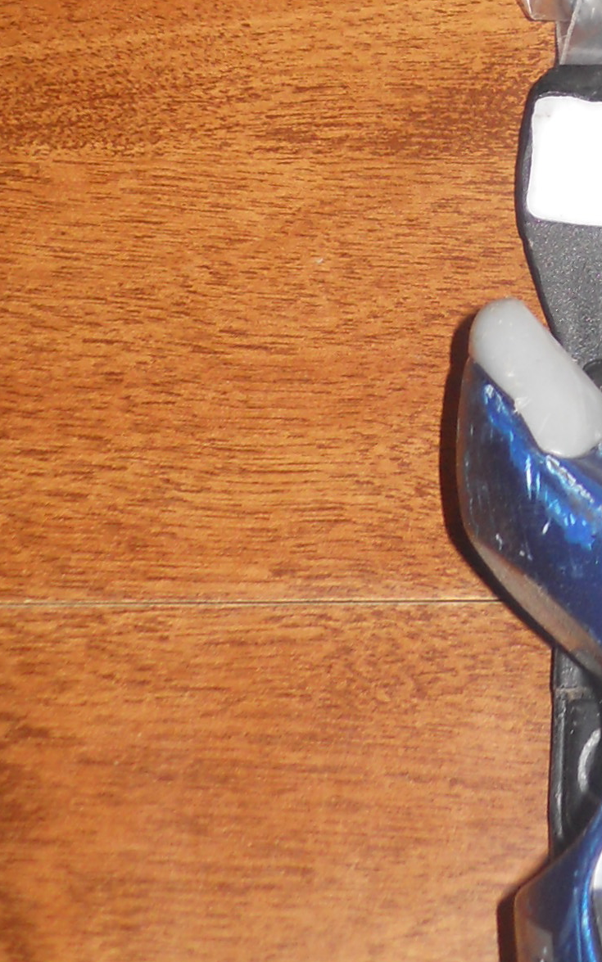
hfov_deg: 12.0
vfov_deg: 18.9
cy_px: -323
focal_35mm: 101
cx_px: 1063
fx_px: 2650
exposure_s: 1/25
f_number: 2.7
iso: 80
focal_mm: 5
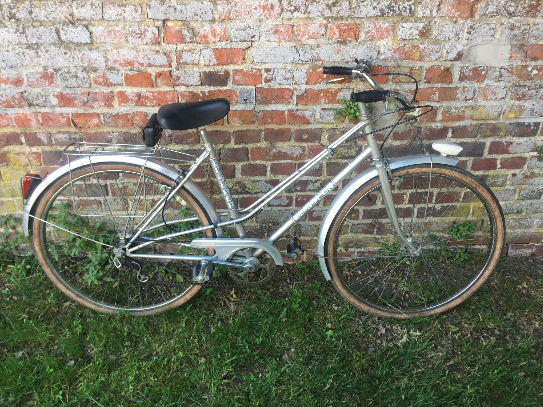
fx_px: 455
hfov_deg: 61.7
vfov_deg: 48.2
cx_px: 272
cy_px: 204
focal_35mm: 29
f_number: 2.2
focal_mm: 4.15
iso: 32
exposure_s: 1/50
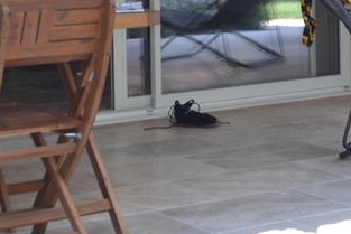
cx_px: 302
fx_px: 1346
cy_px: -76
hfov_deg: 14.7
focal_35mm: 138
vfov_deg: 9.8
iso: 280
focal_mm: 32
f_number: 5.6
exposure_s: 1/125
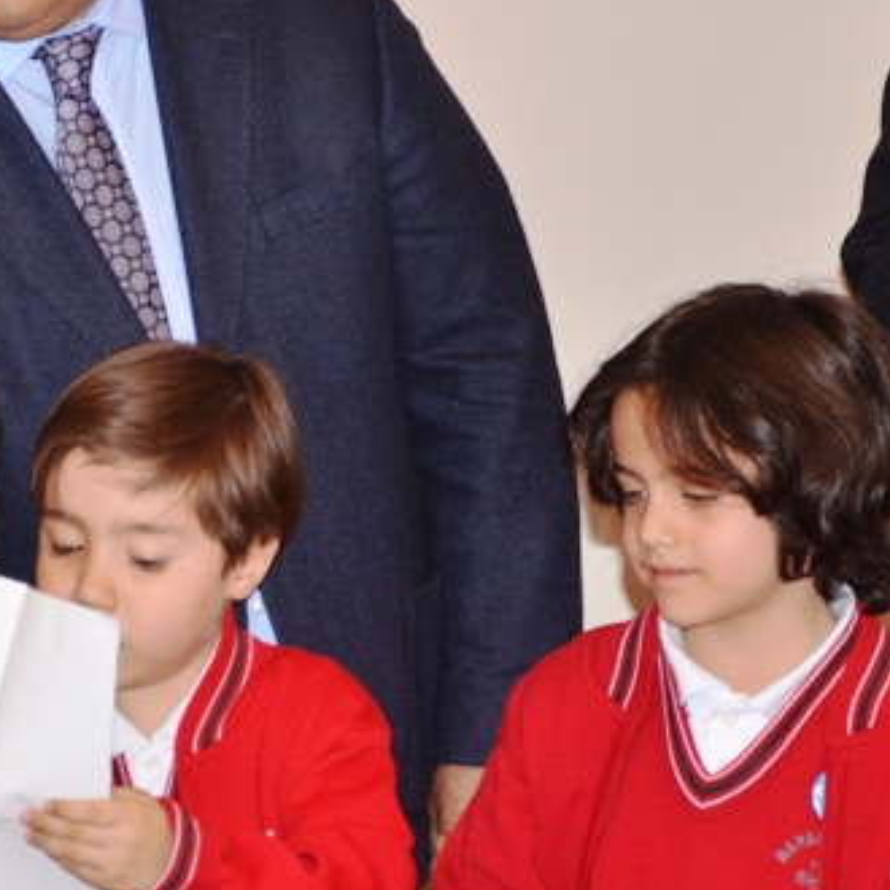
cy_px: 348
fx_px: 5963
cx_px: 70
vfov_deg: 8.5
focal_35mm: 205
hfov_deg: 8.5
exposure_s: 1/60
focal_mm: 52
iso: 800
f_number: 5
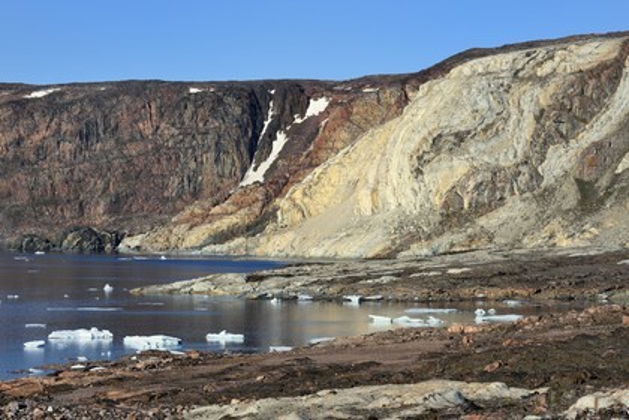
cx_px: 314
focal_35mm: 140
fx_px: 2446
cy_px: 210
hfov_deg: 14.7
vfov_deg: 9.8
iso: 200
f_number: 16
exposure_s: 1/250
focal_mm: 140
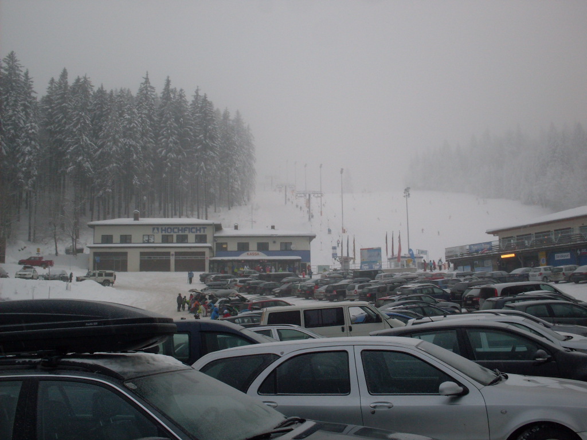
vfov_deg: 37.7
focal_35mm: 38
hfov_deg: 49.0
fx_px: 644
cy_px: 220
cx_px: 294
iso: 80
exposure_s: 1/90
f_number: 8.4
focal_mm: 6.3
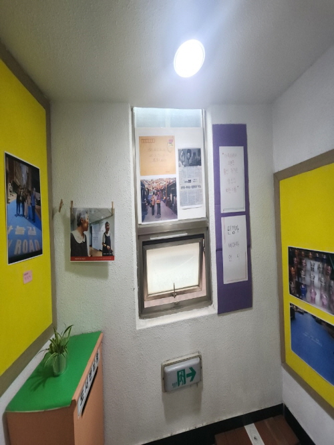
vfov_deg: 106.2
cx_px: 167
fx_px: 167
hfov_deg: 90.0
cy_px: 222
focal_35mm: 13
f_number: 2.2
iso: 200
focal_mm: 2.2
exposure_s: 1/60.2
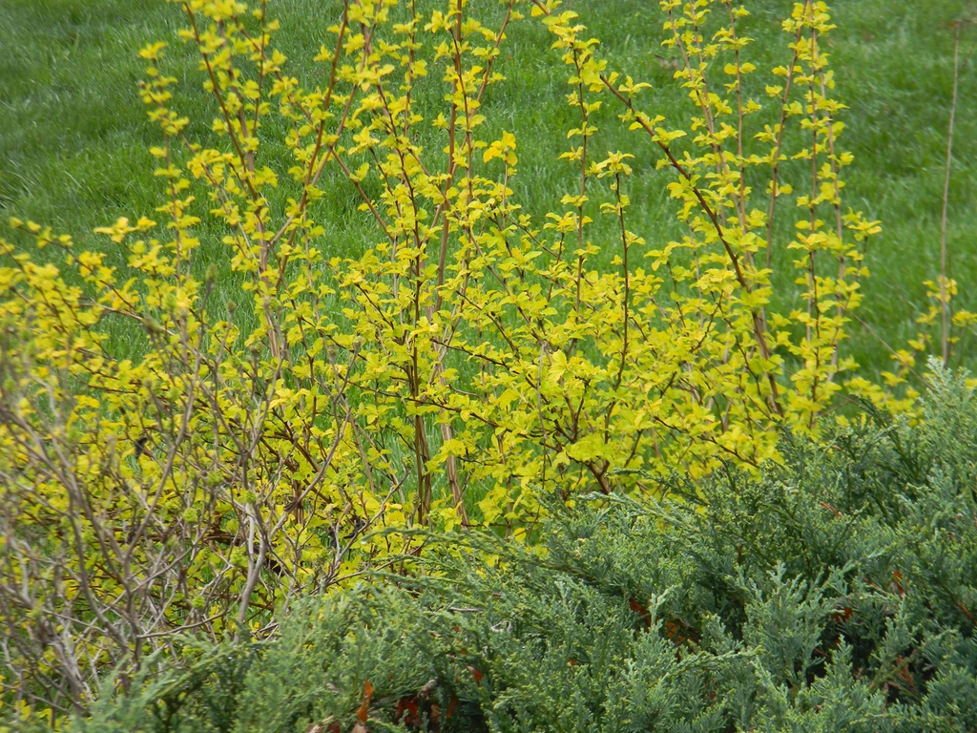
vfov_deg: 13.3
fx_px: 3133
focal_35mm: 111
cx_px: 488
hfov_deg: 17.7
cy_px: 366
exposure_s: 1/129
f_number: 5
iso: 80
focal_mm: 26.8
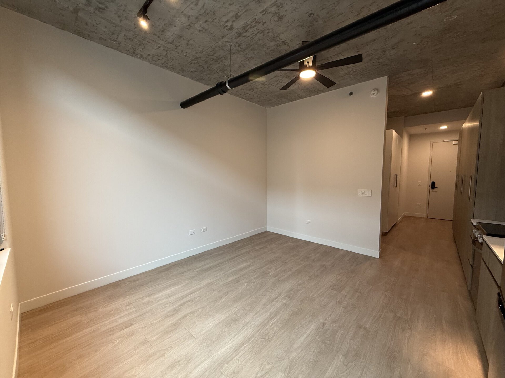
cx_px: 252
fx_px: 204
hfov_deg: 102.1
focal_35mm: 14
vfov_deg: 85.7
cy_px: 189
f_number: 2.2
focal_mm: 2.22
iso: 200
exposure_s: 1/60
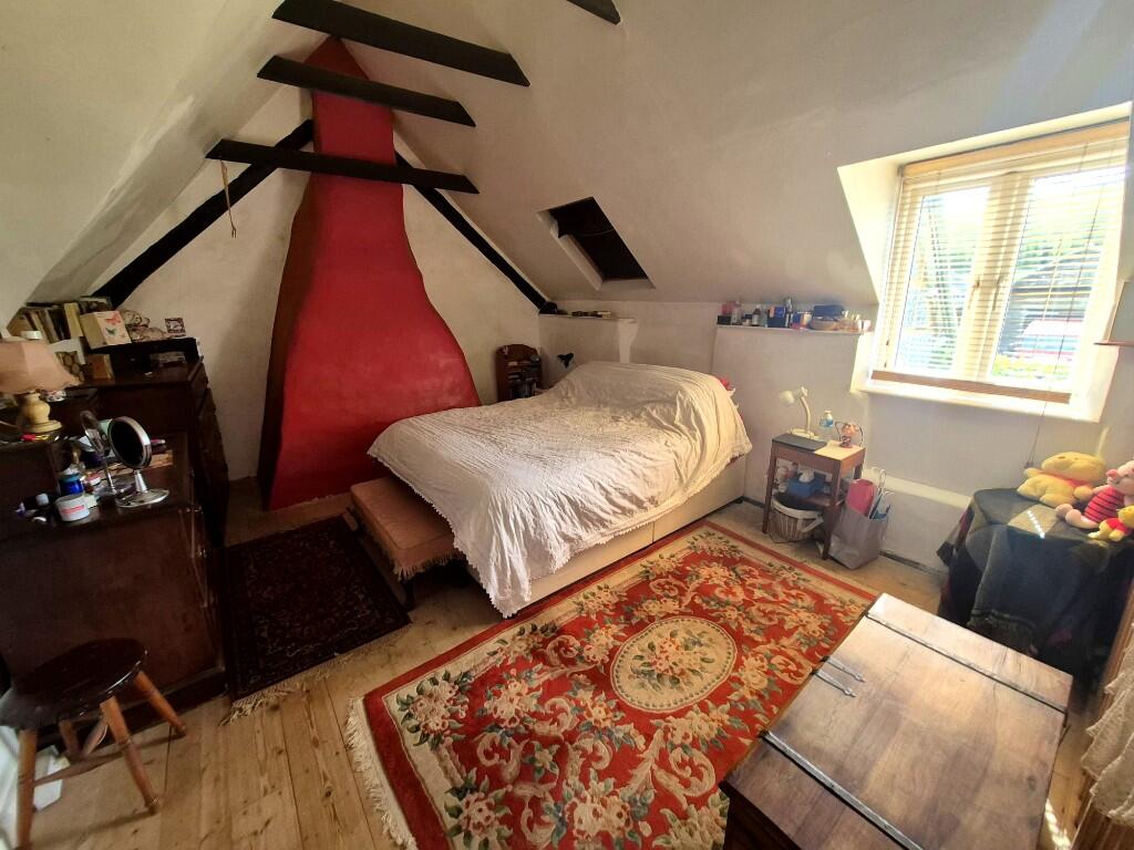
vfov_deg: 89.9
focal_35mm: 13
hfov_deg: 106.2
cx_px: 567
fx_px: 426
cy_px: 425
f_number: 2.2
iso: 160
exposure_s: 1/50
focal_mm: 1.74
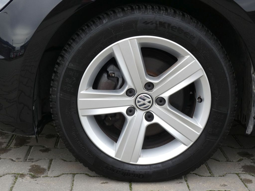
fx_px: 405
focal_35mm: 55
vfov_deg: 26.6
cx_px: 128
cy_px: 96
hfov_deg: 34.9
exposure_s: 1/80
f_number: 5.6
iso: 125
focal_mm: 9.9
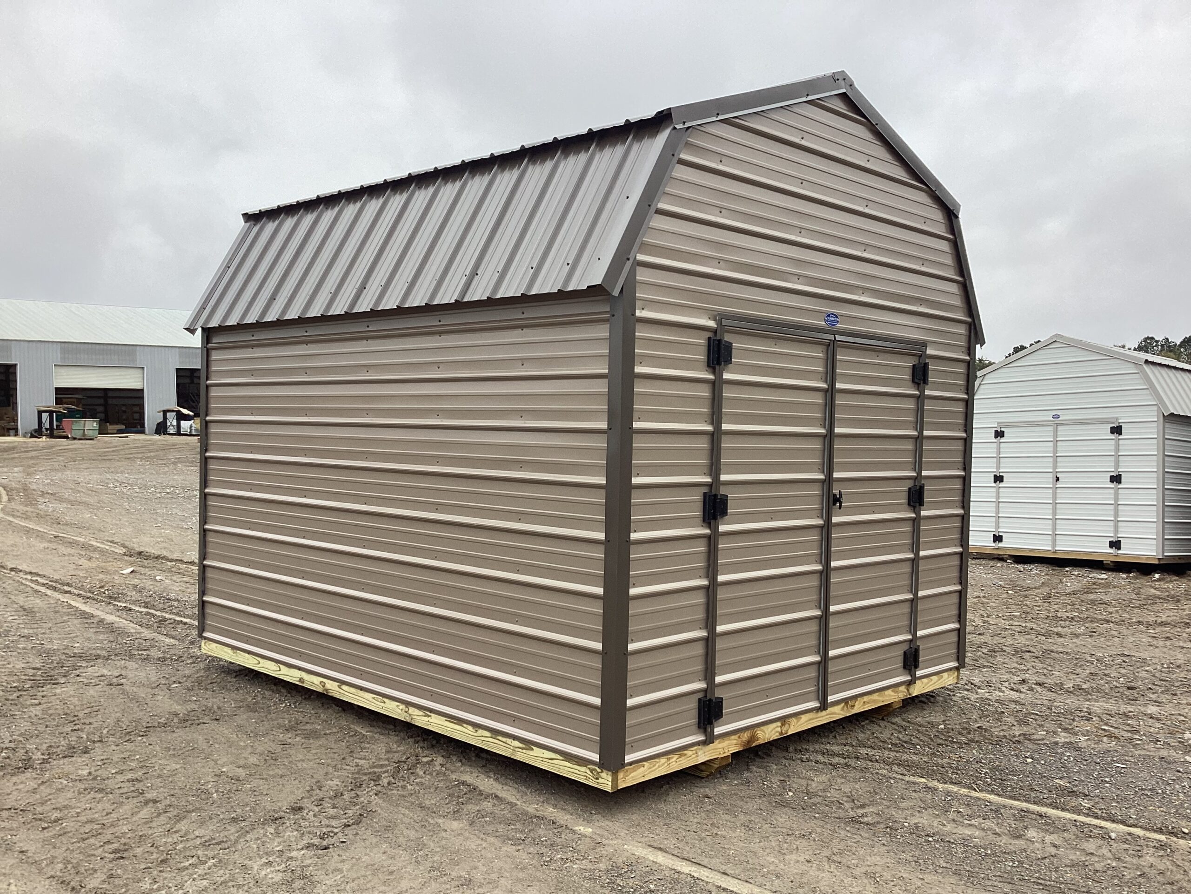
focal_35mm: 31
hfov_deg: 58.4
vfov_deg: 45.4
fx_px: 1067
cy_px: 447
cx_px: 596
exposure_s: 1/120
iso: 25
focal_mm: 3.3
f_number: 2.4
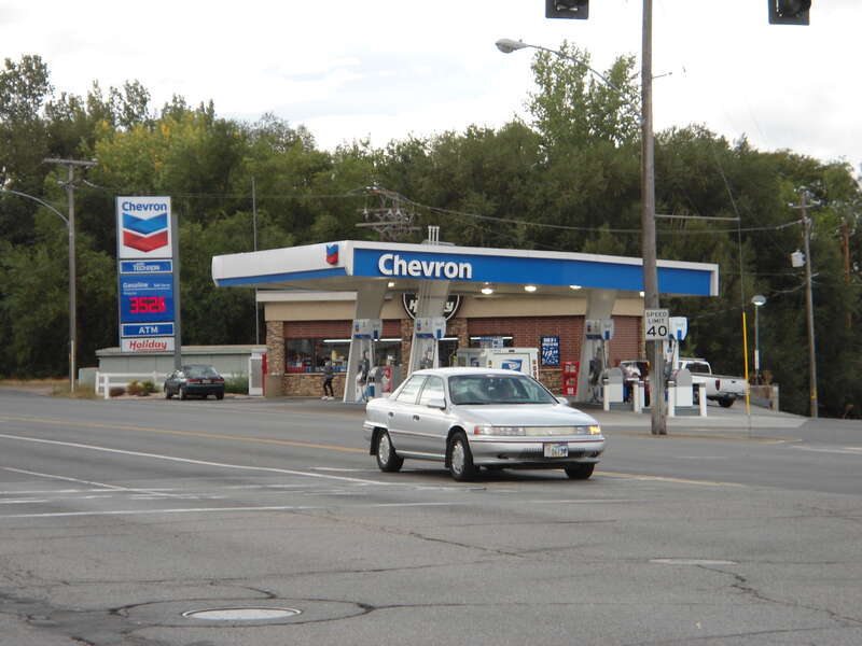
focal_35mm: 105
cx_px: 431
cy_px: 323
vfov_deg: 14.1
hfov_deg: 18.7
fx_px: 2615
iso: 100
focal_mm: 18.8
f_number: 5.9
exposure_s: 1/160
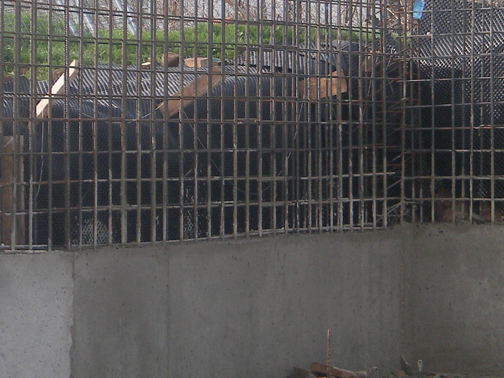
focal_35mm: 202
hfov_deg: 9.8
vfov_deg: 7.4
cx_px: 196
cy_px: 131
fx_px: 2941
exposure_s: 1/232
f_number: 3.9
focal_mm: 13.8
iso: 50
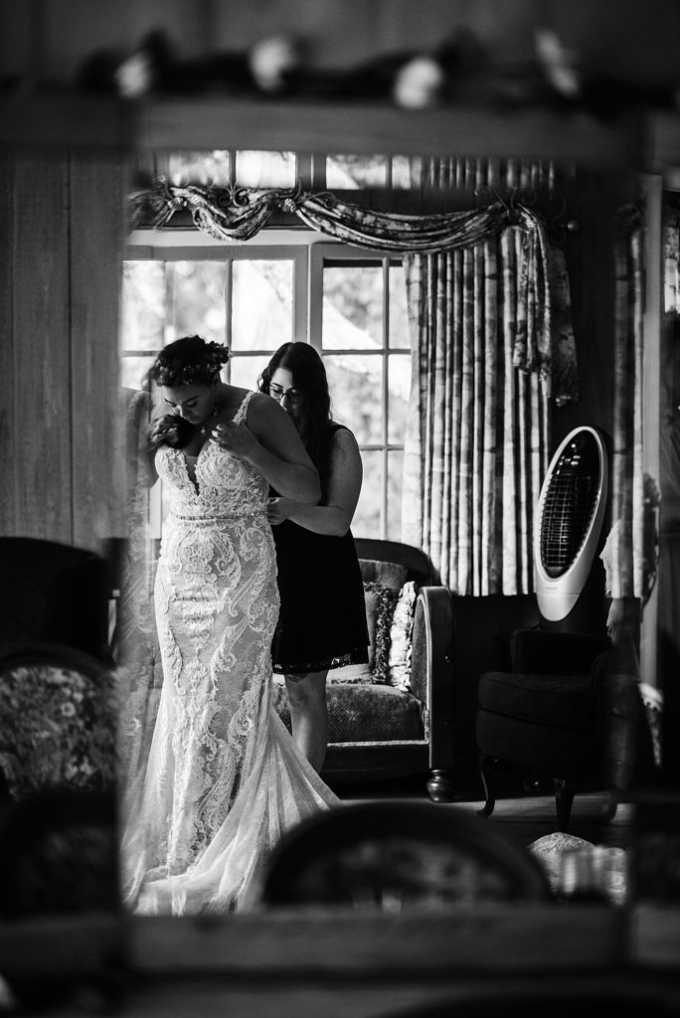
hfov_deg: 16.1
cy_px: 509
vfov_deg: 23.9
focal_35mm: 85
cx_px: 340
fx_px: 2405
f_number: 1.8
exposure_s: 1/640
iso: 640
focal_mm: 85
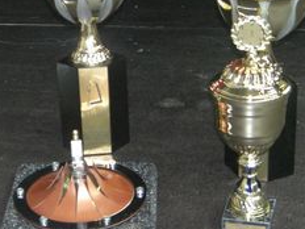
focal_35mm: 105
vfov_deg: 14.1
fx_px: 925
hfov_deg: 18.5
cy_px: 112
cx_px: 55
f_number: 2.8
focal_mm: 7.9
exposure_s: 1/60
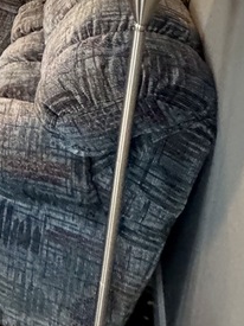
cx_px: -158
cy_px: -142
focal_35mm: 55
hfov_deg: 20.9
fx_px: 517
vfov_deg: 26.8
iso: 800
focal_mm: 2.22
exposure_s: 1/60
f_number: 2.2
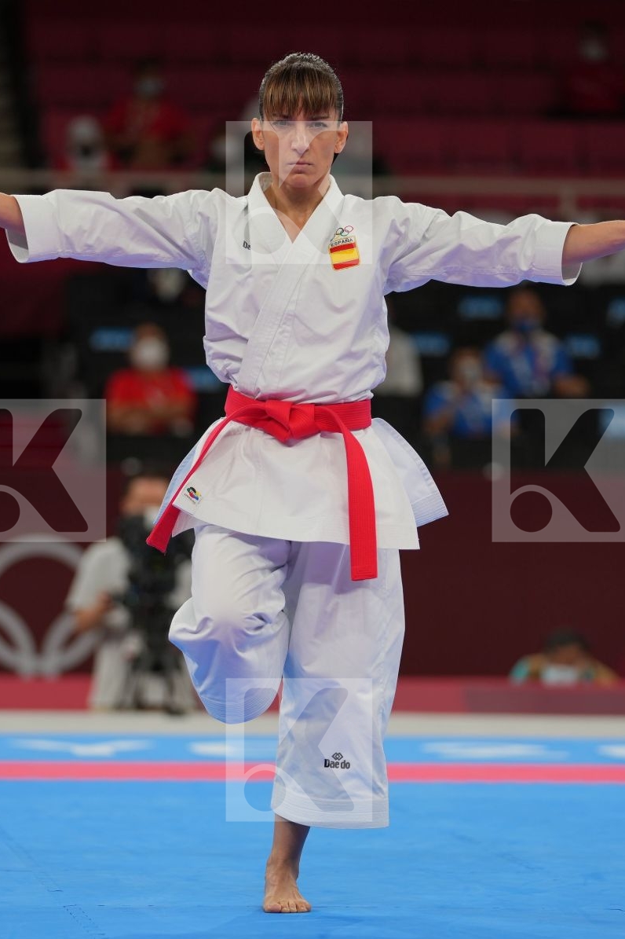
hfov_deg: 6.2
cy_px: 471
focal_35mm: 223
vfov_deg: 9.2
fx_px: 5810
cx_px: 299
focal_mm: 148
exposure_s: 1/500
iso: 250
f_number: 2.8
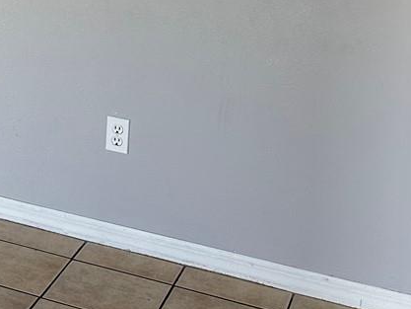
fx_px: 1093
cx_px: -279
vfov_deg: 15.0
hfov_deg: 17.9
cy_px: -138
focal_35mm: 92
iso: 100
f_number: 1.78
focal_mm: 6.86
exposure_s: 1/125
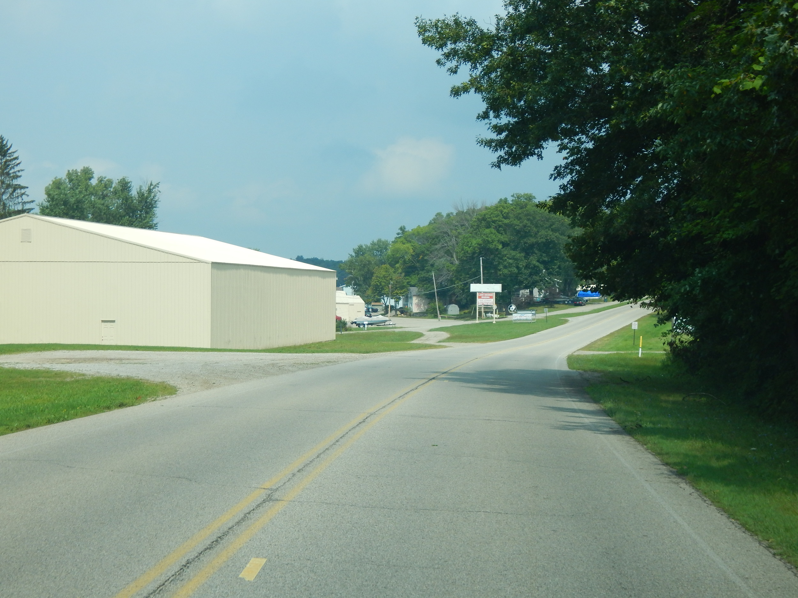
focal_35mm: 69
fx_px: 1591
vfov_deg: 21.3
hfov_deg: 28.2
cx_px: 399
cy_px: 299
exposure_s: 1/800
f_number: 4.1
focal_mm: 12.3
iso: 125
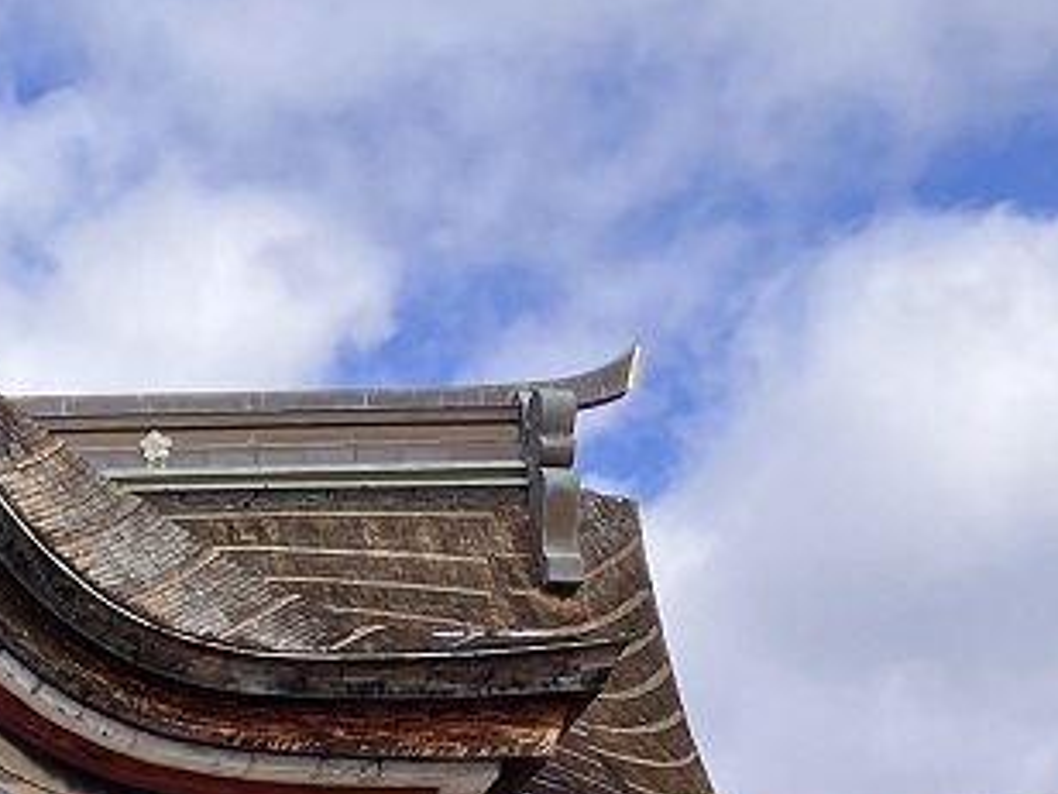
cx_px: -522
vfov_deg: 12.5
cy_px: 1402
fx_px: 3331
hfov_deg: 16.5
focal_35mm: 109
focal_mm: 3.99
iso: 32
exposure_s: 1/694
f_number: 1.8
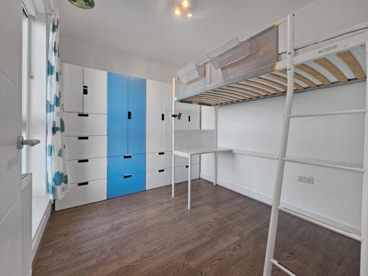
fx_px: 138
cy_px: 138
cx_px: 184
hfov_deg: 106.2
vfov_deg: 89.9
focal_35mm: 13
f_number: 2.2
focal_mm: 2.2
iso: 80
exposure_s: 1/50
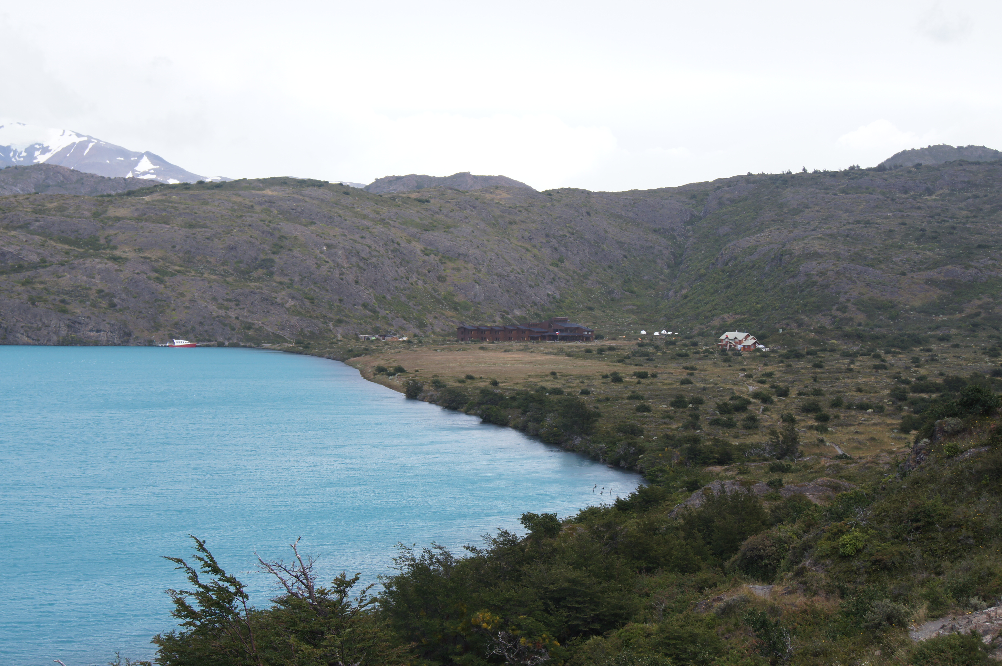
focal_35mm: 45
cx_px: 501
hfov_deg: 43.6
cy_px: 333
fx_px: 1251
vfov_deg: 29.8
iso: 100
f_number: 7.1
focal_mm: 30
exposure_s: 1/250
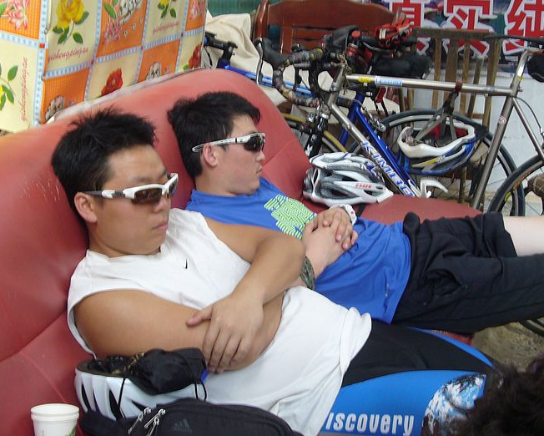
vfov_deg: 23.2
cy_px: 218
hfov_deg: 28.7
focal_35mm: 66
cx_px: 276
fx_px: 1063
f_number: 3.5
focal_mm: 7.5
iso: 100
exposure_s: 1/25
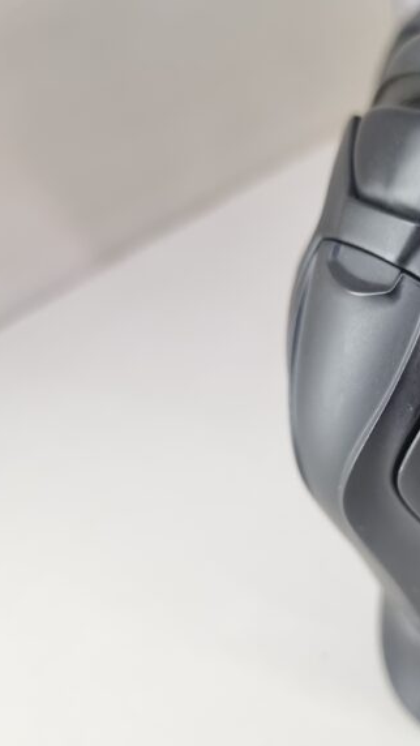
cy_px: 373
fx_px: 752
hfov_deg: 28.7
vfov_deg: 52.8
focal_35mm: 38
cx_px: 445
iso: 160
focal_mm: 5.4
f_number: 1.8
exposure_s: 1/50
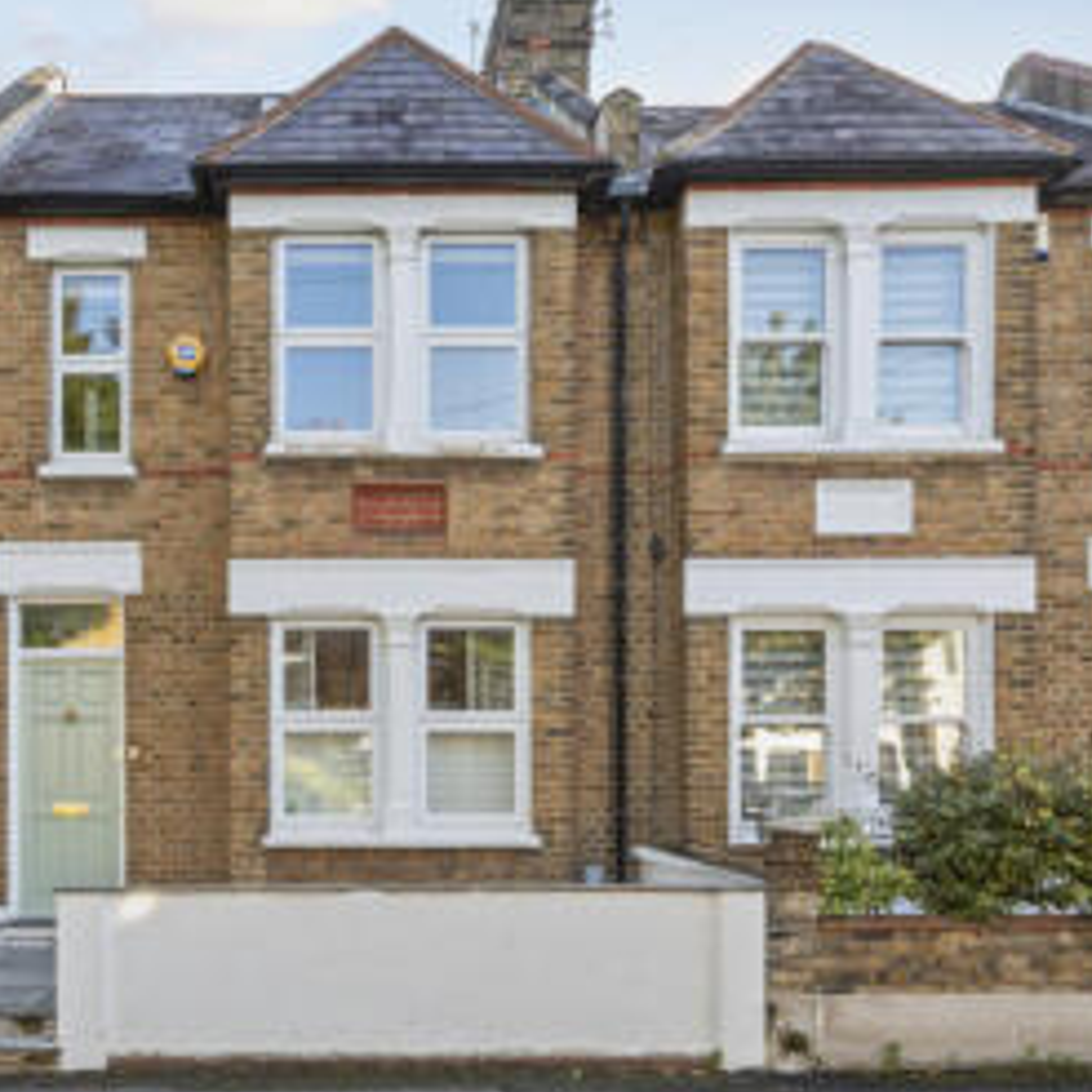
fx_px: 821
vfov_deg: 66.3
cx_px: 293
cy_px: 411
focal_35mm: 23
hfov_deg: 63.9
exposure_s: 1/60
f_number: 8
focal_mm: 14
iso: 200
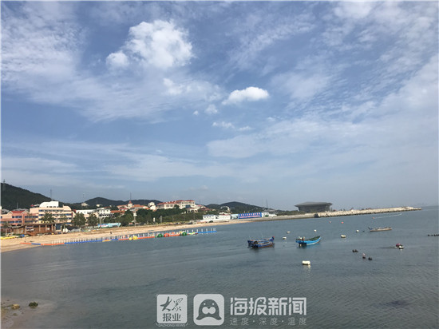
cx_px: 220
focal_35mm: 28
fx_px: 355
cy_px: 164
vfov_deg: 49.7
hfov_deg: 63.5
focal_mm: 3.99
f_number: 1.8
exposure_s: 1/3425
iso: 20
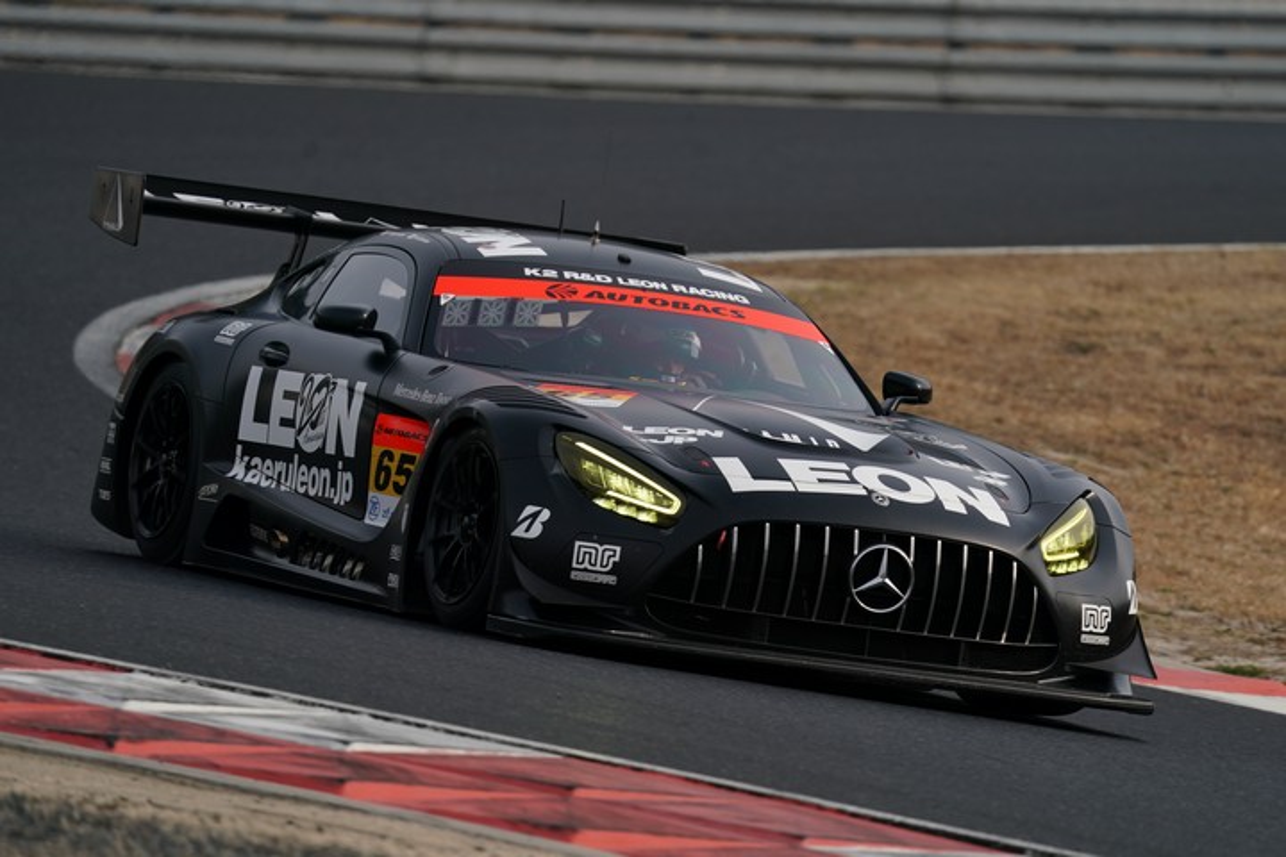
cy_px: 428
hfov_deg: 4.3
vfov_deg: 2.9
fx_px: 17181
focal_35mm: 481
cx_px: 643
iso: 200
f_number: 6.3
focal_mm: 481
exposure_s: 1/800
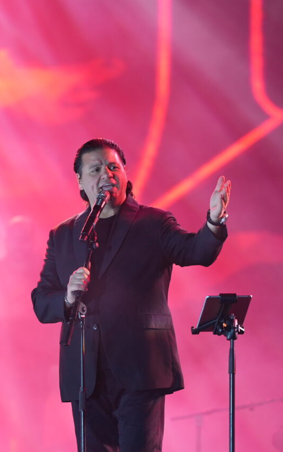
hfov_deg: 4.3
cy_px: 227
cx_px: 97
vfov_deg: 6.8
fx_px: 3790
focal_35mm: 307
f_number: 2.8
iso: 1250
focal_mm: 200
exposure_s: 1/400
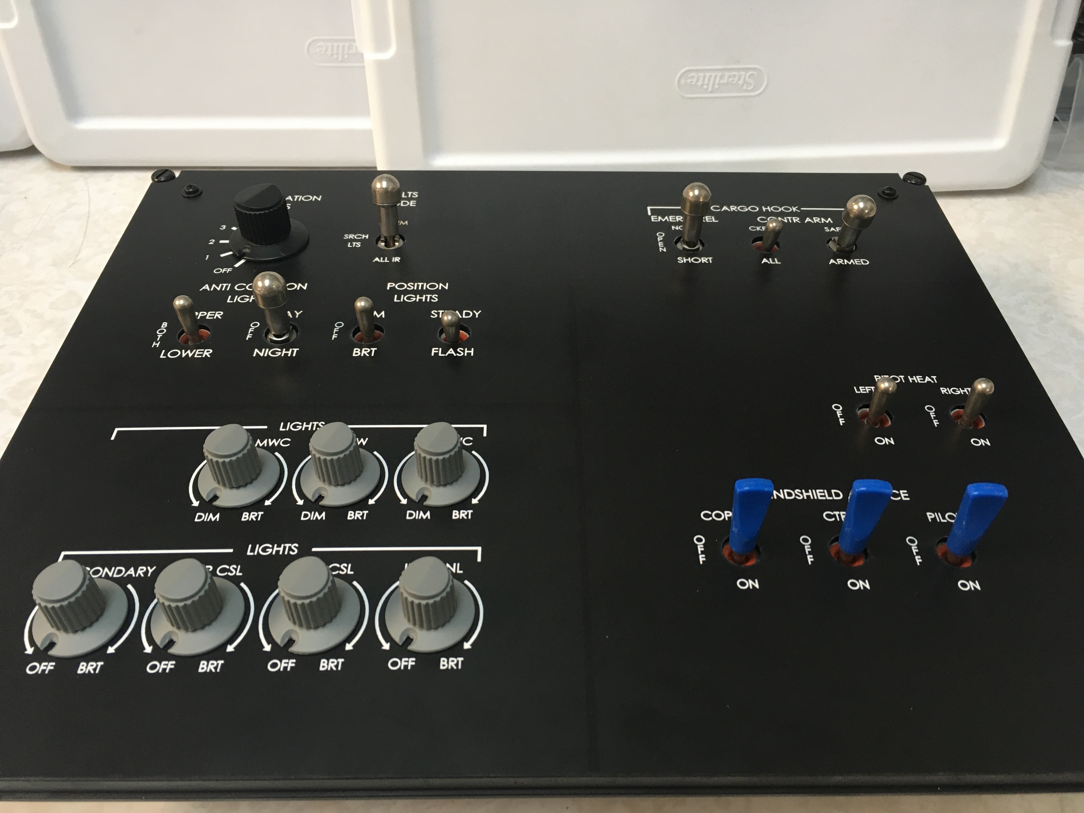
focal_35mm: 29
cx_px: 542
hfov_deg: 61.7
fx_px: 908
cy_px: 406
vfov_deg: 48.2
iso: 80
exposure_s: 1/30
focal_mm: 4.15
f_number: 2.2
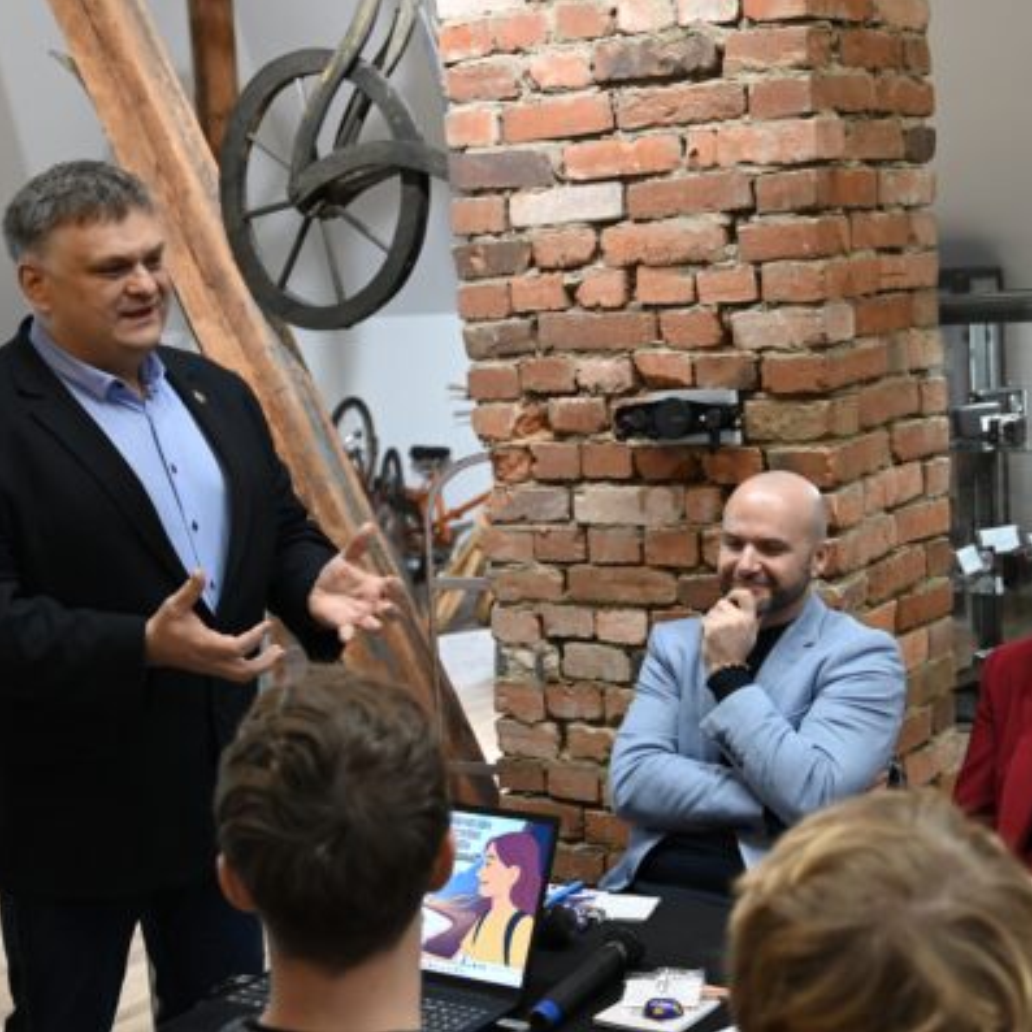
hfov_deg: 31.5
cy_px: 515
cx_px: 626
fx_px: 1821
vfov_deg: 31.6
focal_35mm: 54
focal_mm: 28
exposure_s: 1/30
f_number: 2.8
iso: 500
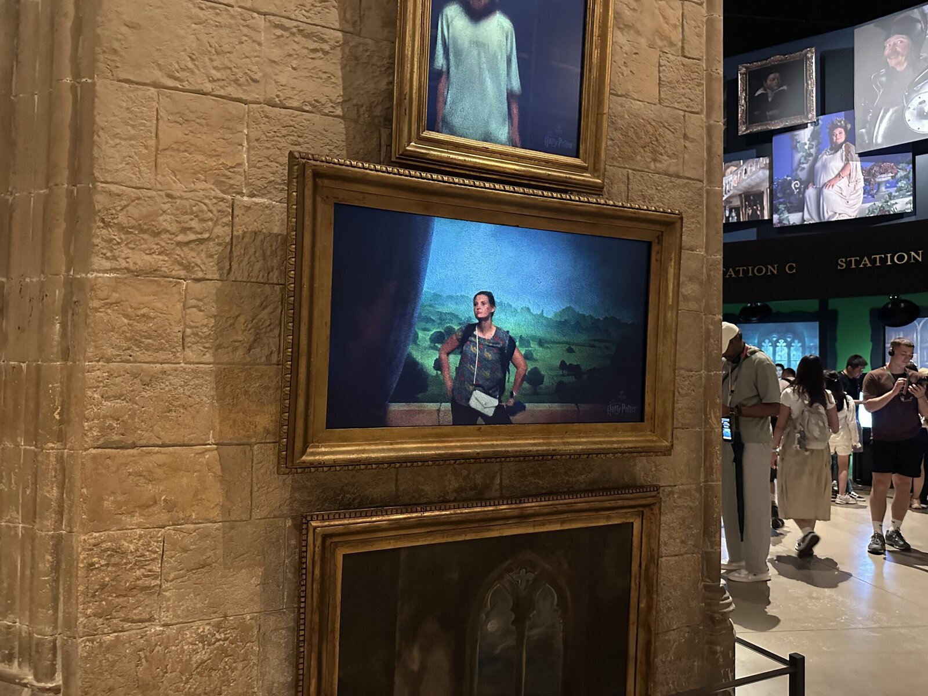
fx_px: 643
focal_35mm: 24
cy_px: 348
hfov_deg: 71.6
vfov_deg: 56.8
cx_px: 464
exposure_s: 1/33
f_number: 1.78
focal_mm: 6.86
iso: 1000
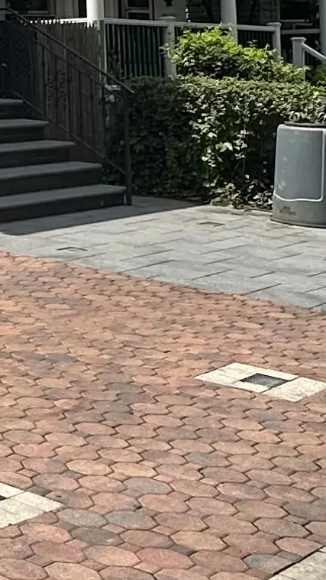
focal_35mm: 81
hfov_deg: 12.4
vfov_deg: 24.9
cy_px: -4
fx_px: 1245
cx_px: -399
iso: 50
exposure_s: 1/1114
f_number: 2.2
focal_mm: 2.22
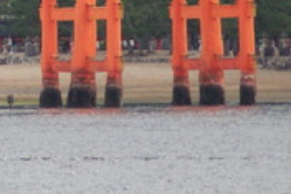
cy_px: -24
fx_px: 9537
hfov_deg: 1.7
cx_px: -261
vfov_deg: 1.2
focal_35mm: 1181
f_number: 4.5
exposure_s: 1/160
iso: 400
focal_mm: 135
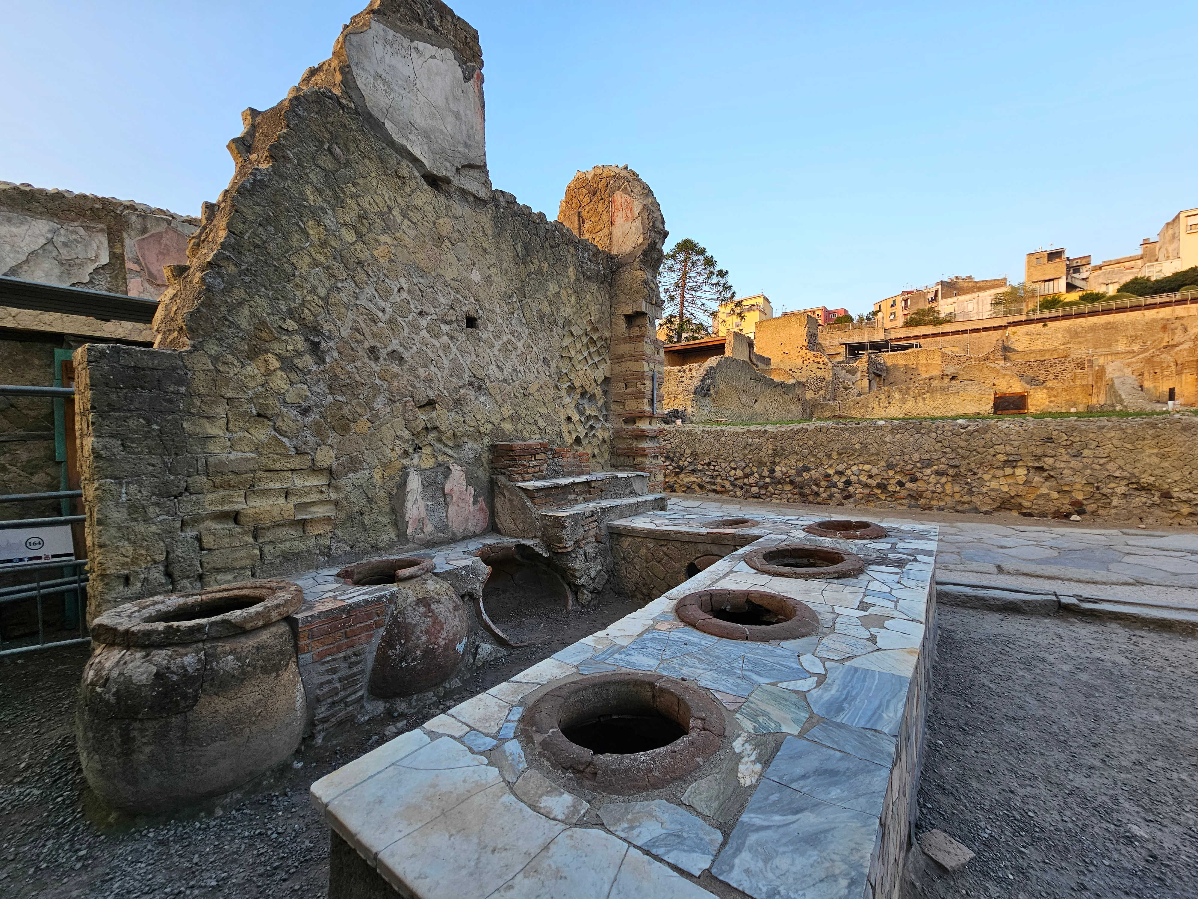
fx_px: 450
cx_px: 599
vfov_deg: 89.9
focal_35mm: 13
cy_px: 450
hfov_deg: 106.2
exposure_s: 1/254
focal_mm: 2.2
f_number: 2.2
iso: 64
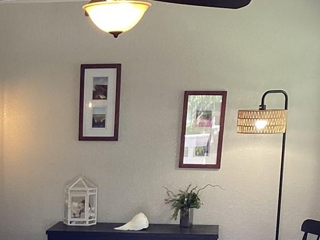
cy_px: 323
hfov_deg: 21.1
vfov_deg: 15.5
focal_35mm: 90
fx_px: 832
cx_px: 4
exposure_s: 1/50
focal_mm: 3.3
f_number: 2.4
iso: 50
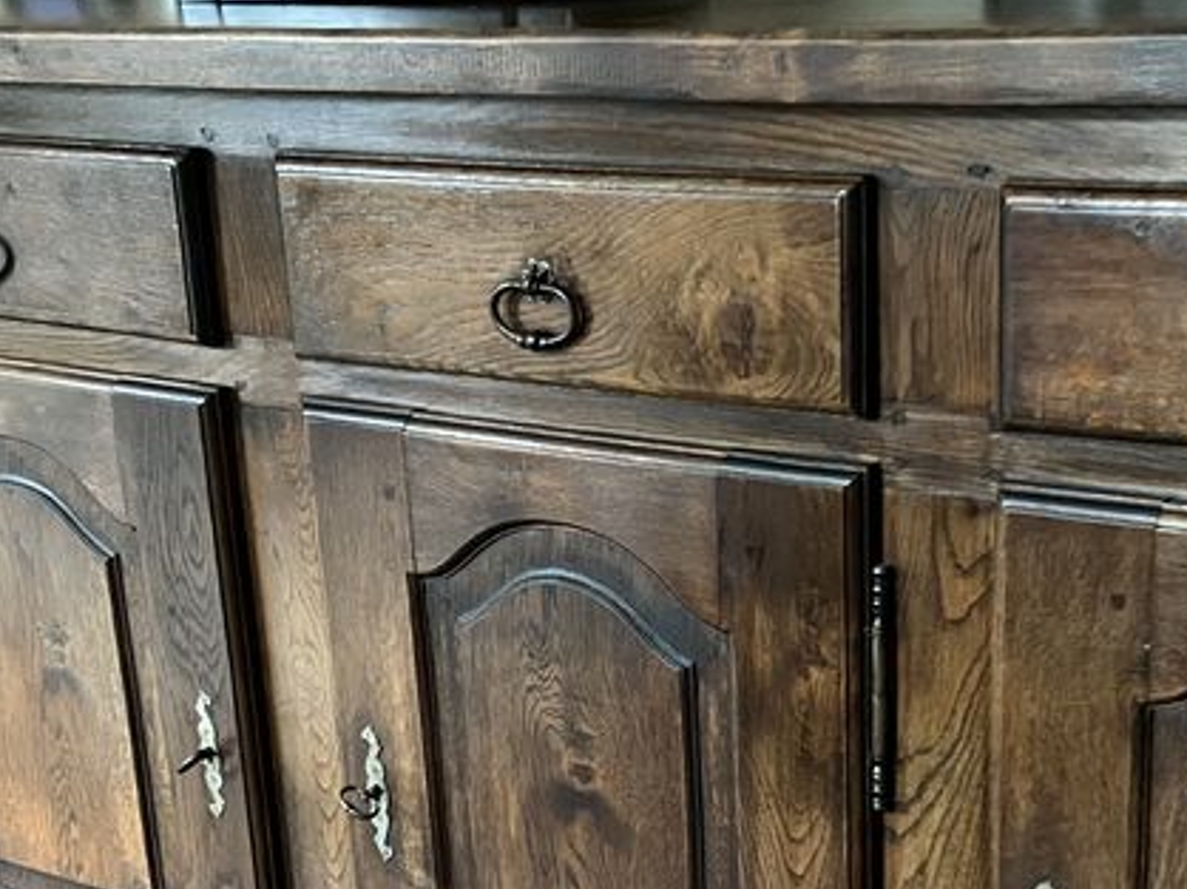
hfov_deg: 29.0
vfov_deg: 21.4
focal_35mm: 67
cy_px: 824
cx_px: 647
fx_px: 2296
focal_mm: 3.99
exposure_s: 1/29
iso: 640
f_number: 1.8
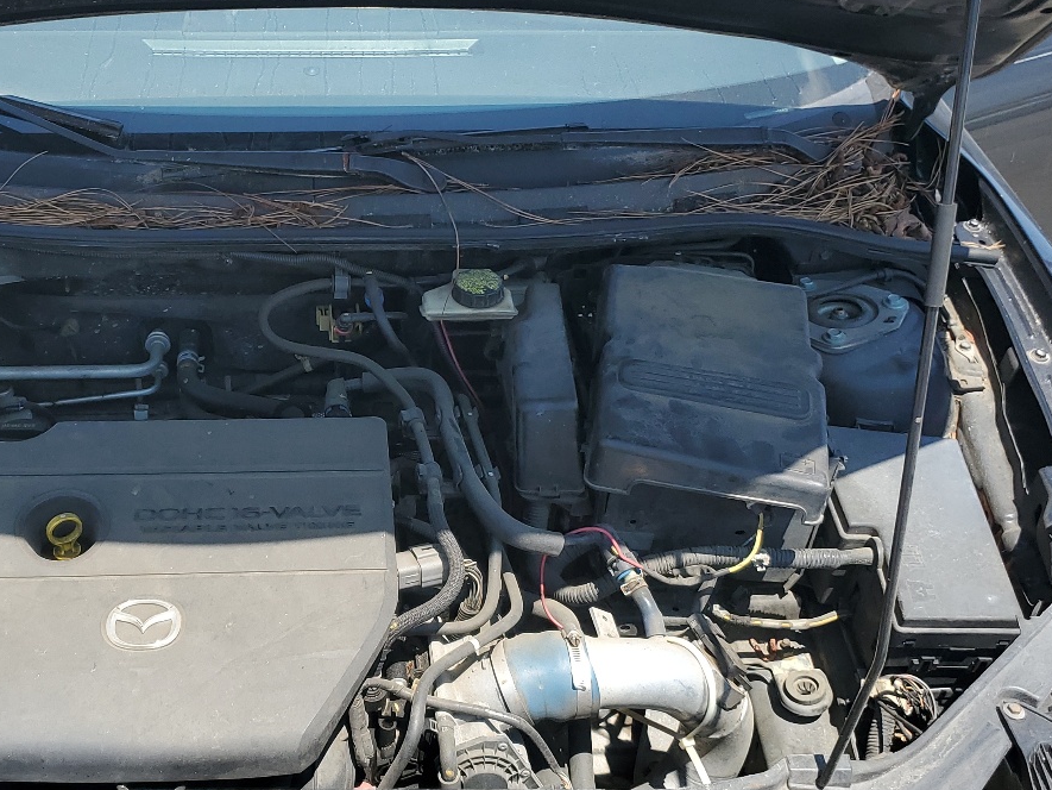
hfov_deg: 39.8
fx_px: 1429
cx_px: 326
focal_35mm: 47
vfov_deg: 30.9
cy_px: 365
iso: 50
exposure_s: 1/1429
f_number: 1.5
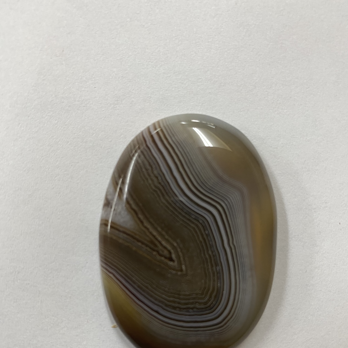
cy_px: 231
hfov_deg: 54.0
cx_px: 172
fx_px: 341
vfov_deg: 53.0
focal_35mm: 30
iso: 80
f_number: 1.8
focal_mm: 4.25
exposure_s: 1/60
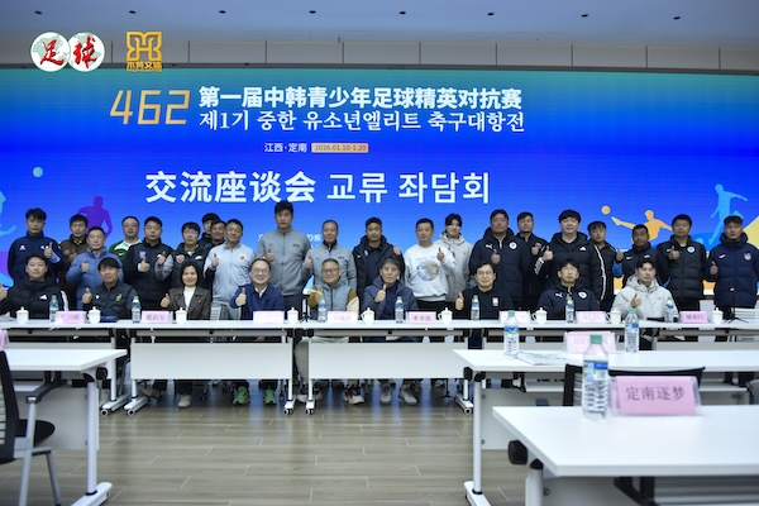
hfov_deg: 65.5
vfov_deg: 46.4
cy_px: 253
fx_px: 590
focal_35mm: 28
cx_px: 380
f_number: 3.5
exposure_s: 1/100
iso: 500
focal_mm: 28
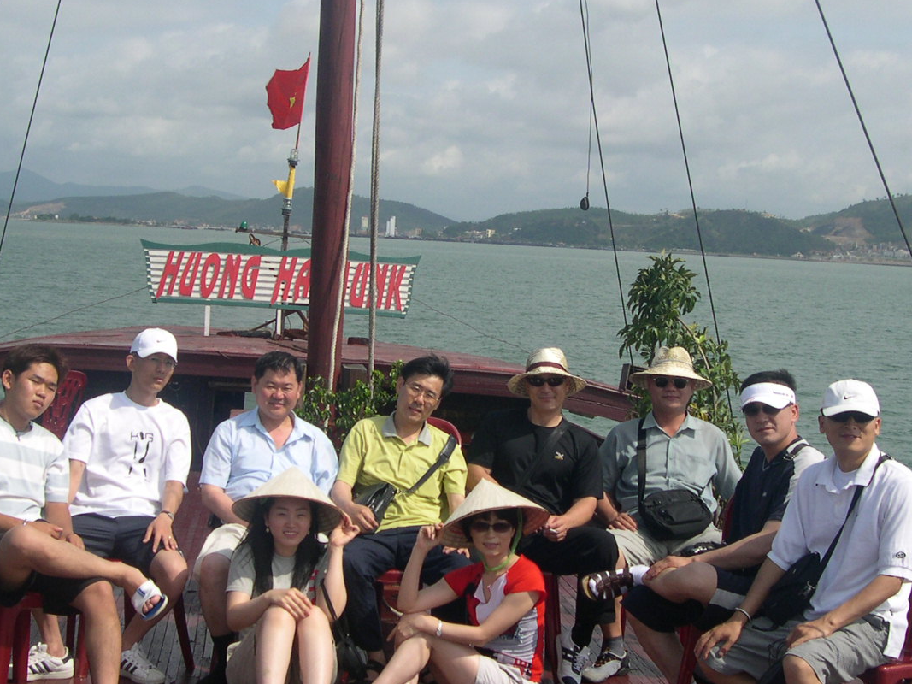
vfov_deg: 25.6
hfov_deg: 33.8
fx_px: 1502
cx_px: 406
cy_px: 319
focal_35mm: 57
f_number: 7.6
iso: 100
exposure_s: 1/264
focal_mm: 8
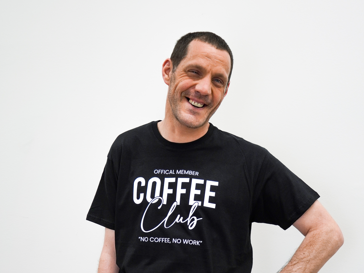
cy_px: 214
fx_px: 641
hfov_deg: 31.7
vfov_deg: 23.7
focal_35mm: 61
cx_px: 183
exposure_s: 1/60
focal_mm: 28
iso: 250
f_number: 4.5
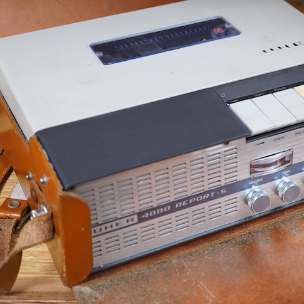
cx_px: 194
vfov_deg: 24.3
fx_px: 705
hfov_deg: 24.2
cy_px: 123
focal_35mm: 71
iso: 1250
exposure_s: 1/125
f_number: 3.5
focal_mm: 30
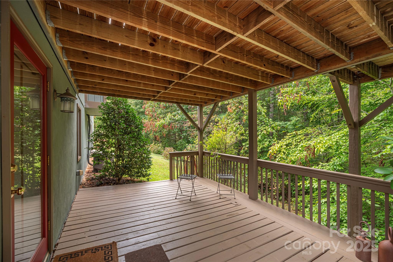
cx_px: 196
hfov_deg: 104.2
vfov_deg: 81.2
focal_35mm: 14
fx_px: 153
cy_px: 131
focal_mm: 14
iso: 320
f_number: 7.1
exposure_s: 1/320
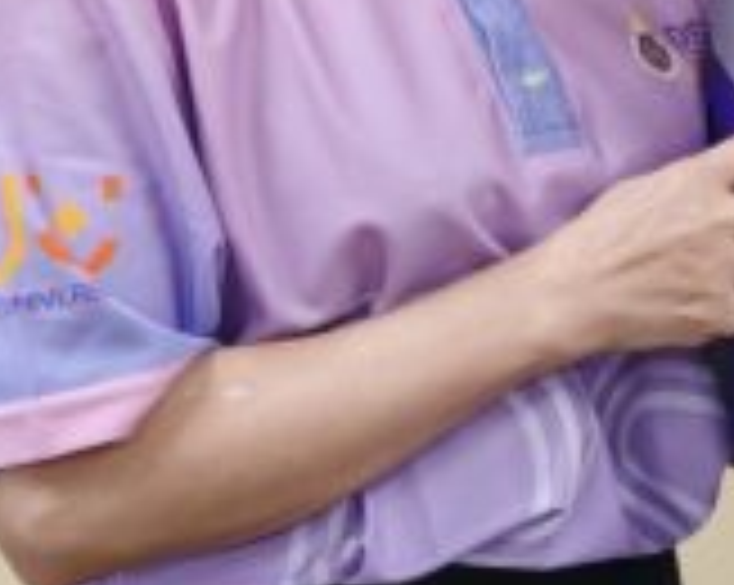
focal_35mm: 166
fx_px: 3602
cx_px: 1265
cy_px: -184
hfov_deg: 11.0
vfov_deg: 9.1
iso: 500
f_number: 1.9
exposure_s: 1/50
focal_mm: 6.67
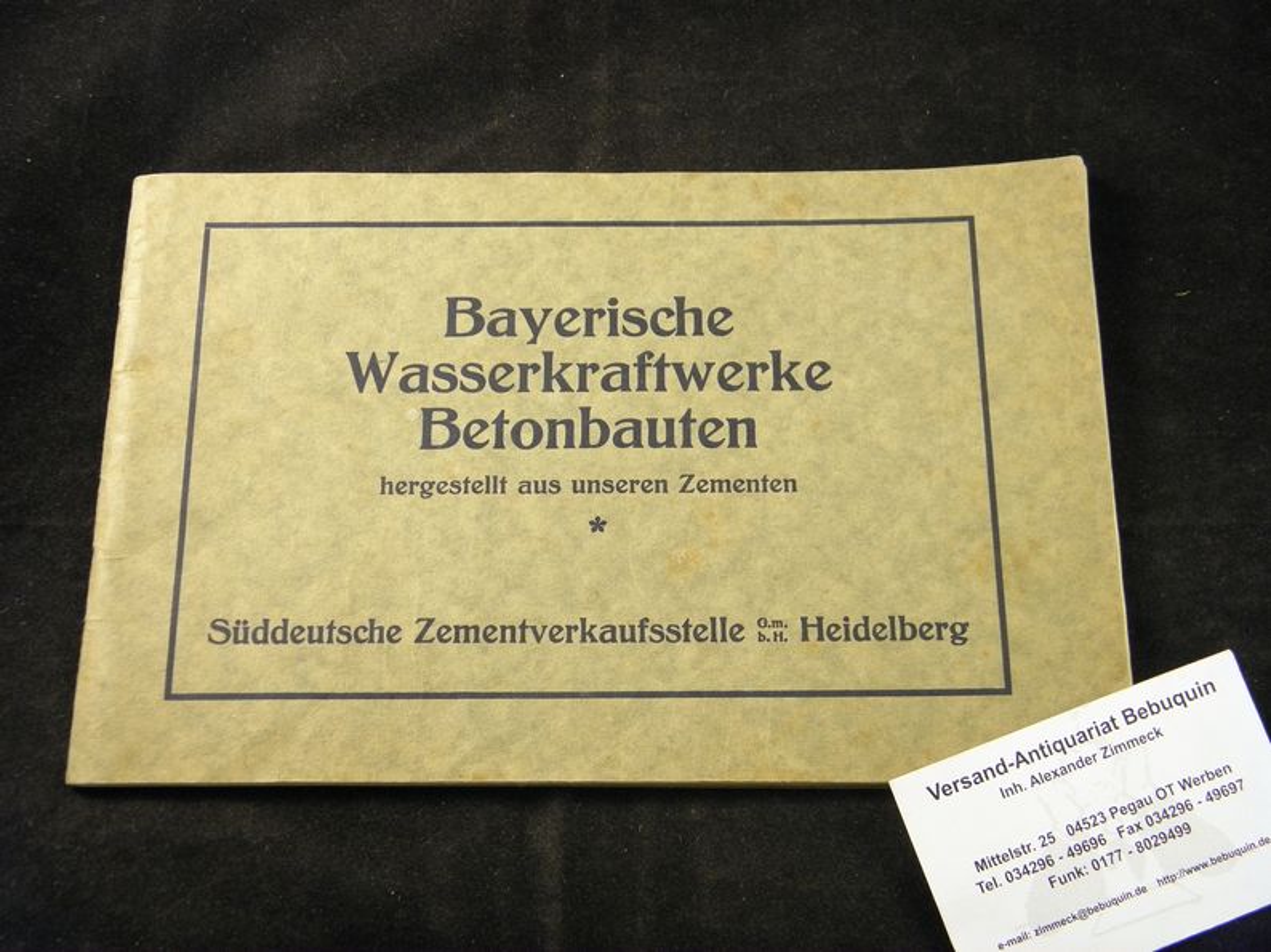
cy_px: 476
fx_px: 1615
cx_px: 636
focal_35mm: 44
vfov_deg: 32.9
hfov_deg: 43.0
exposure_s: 1/20
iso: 200
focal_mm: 7.9
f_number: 3.9
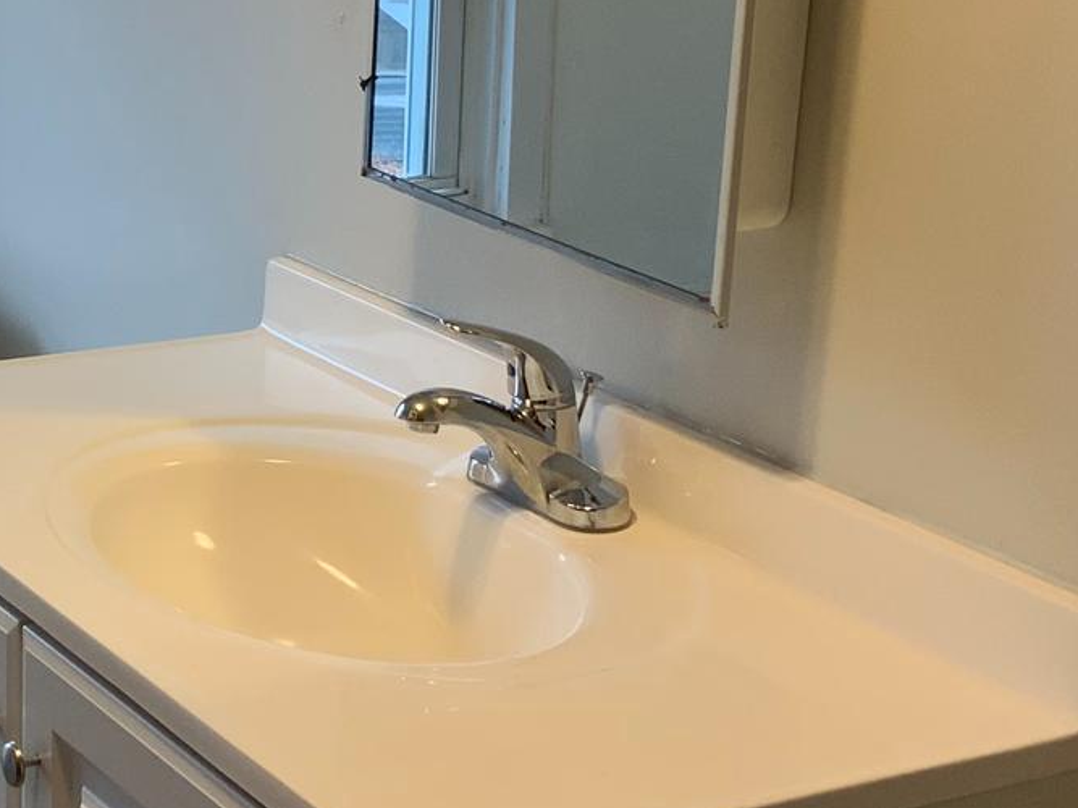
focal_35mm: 89
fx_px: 2771
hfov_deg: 21.4
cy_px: 225
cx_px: 71
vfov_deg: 16.5
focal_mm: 3
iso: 40
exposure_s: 1/60
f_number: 1.8
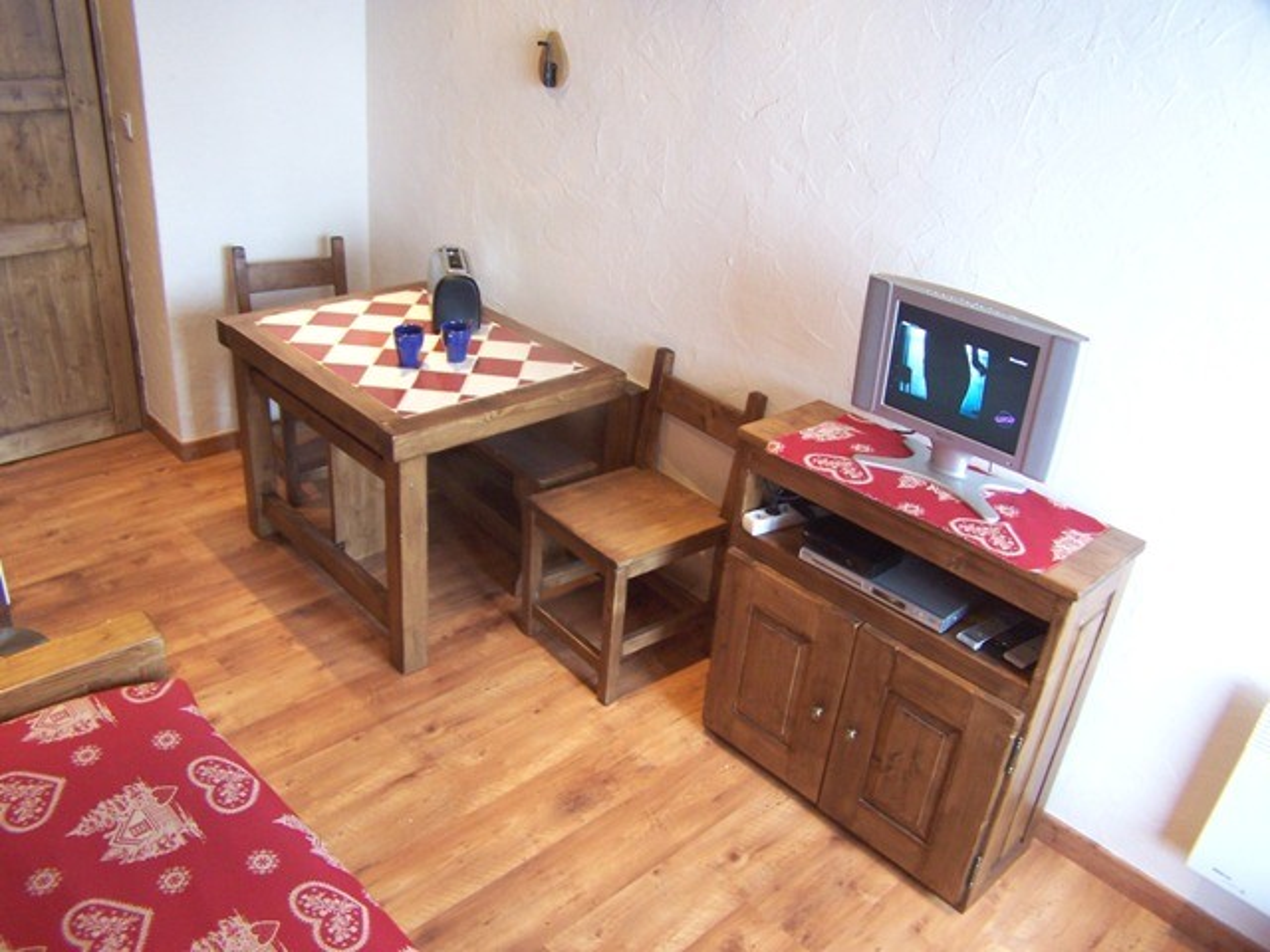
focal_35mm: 38
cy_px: 476
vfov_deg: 37.7
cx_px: 635
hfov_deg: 49.0
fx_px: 1394
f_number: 2.8
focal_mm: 6.3
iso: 140
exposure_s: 1/15
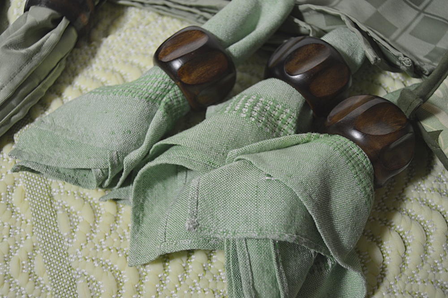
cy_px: 149
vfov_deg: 38.3
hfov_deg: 55.1
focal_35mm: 34
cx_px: 224
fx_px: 429
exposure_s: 1/60
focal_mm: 23
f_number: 4
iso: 400
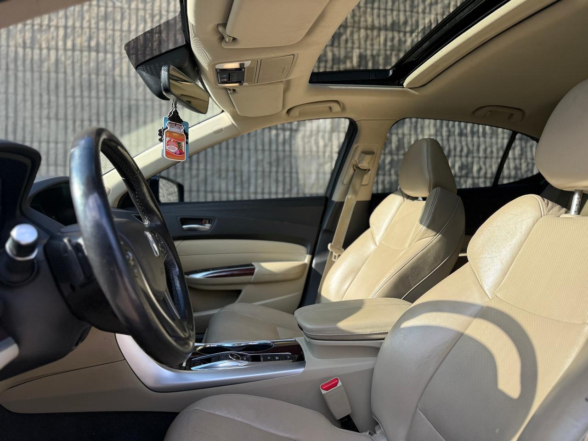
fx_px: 408
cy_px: 220
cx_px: 294
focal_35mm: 24
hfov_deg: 71.6
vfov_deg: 56.8
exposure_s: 1/909
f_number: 1.78
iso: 100
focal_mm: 6.76
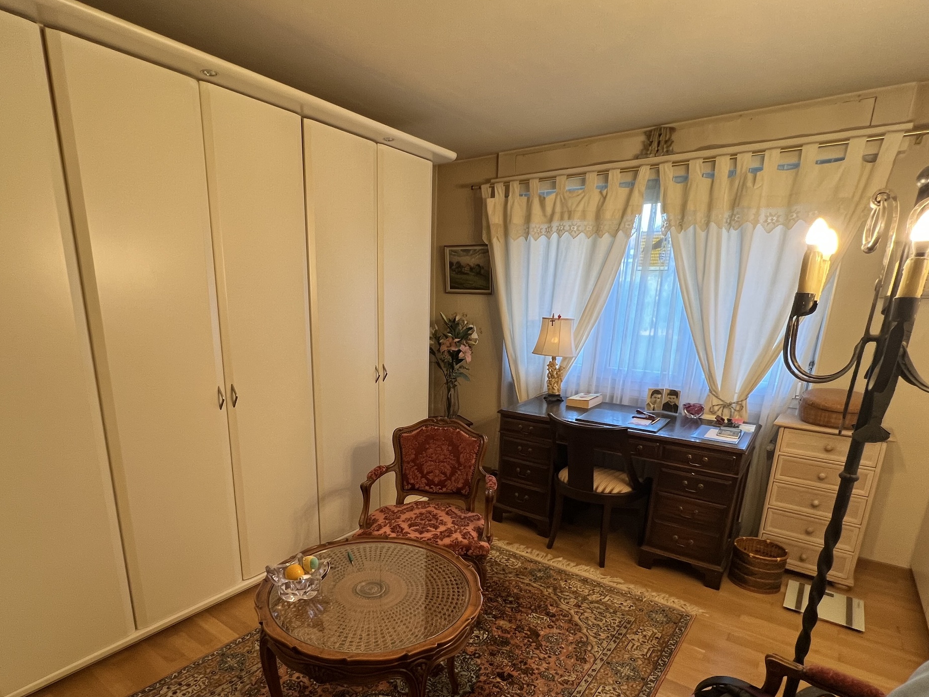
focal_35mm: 18
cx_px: 430
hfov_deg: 87.6
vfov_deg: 70.4
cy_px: 439
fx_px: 483
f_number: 1.8
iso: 160
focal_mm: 1.57
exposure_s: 1/50
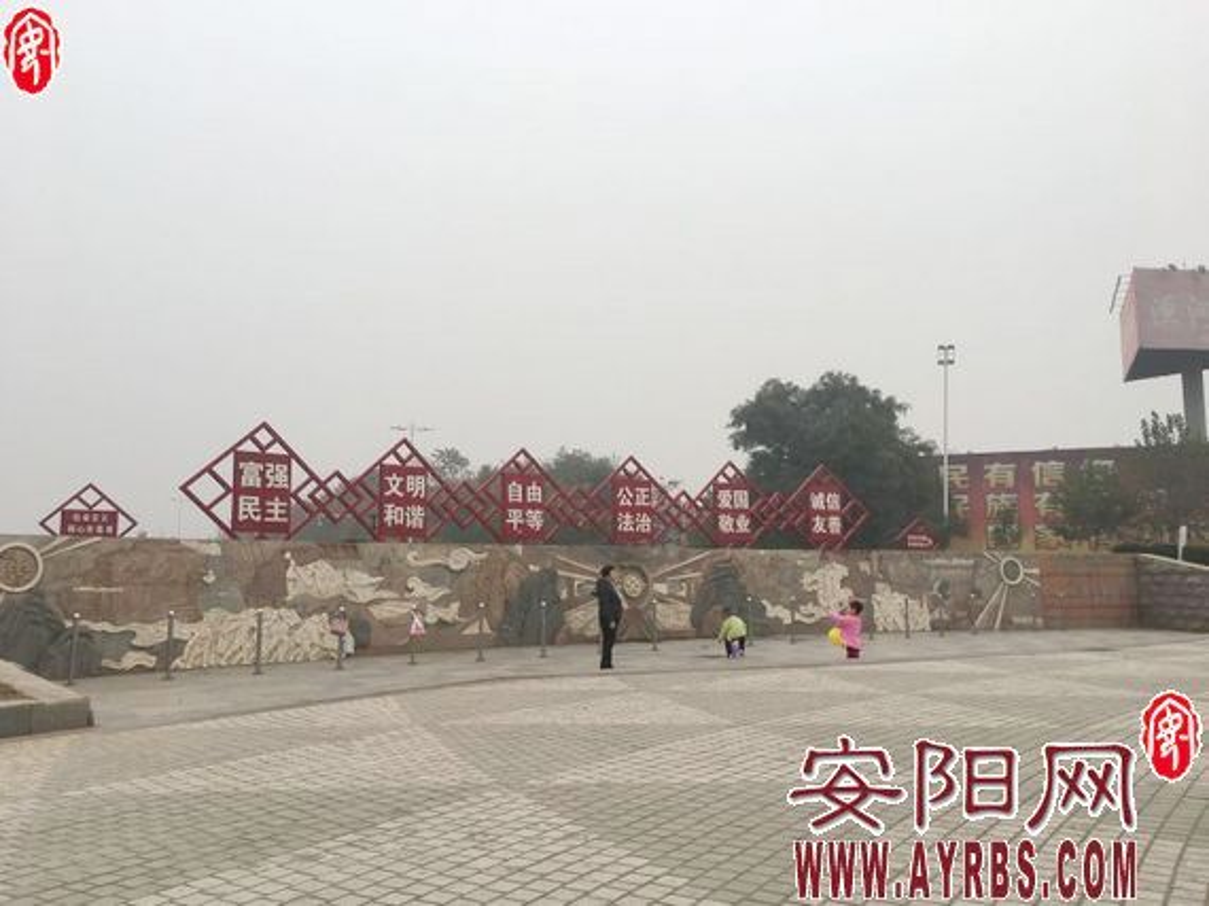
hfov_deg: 61.7
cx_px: 604
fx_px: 1012
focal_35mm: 29
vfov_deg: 48.2
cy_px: 453
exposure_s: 1/149
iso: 25
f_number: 2.2
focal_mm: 4.15
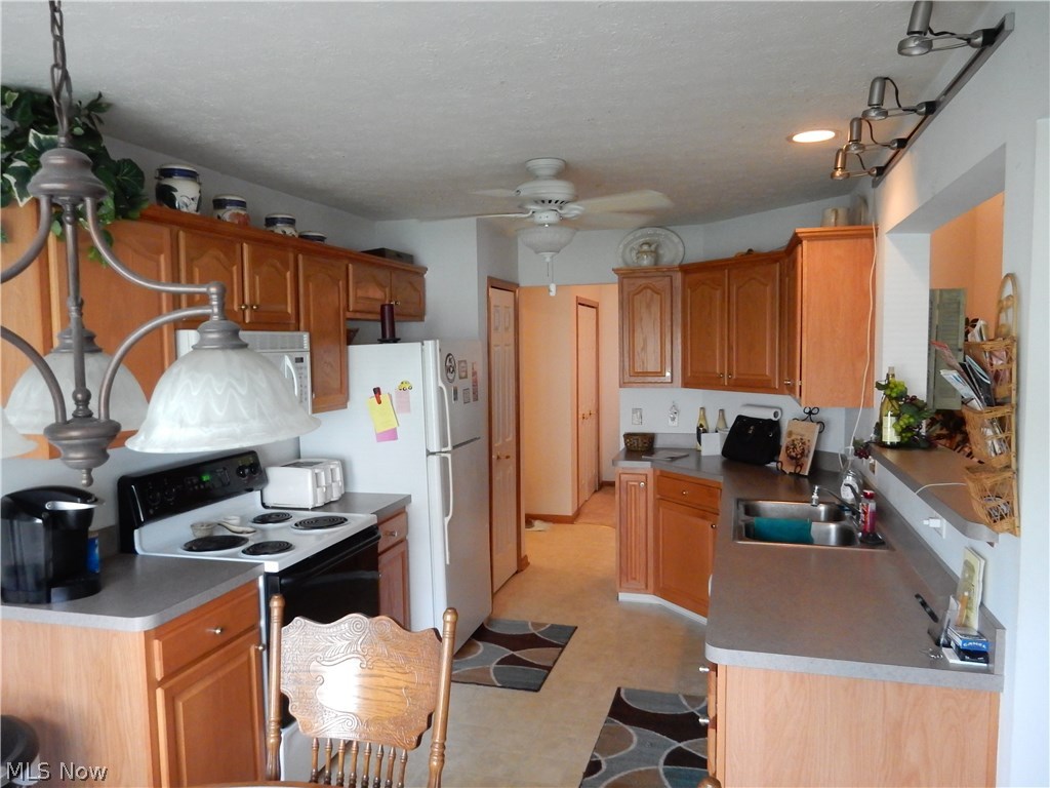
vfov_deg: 54.9
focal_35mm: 25
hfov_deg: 69.4
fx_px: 758
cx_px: 525
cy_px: 394
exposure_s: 1/30
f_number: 3.7
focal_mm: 4.5
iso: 720
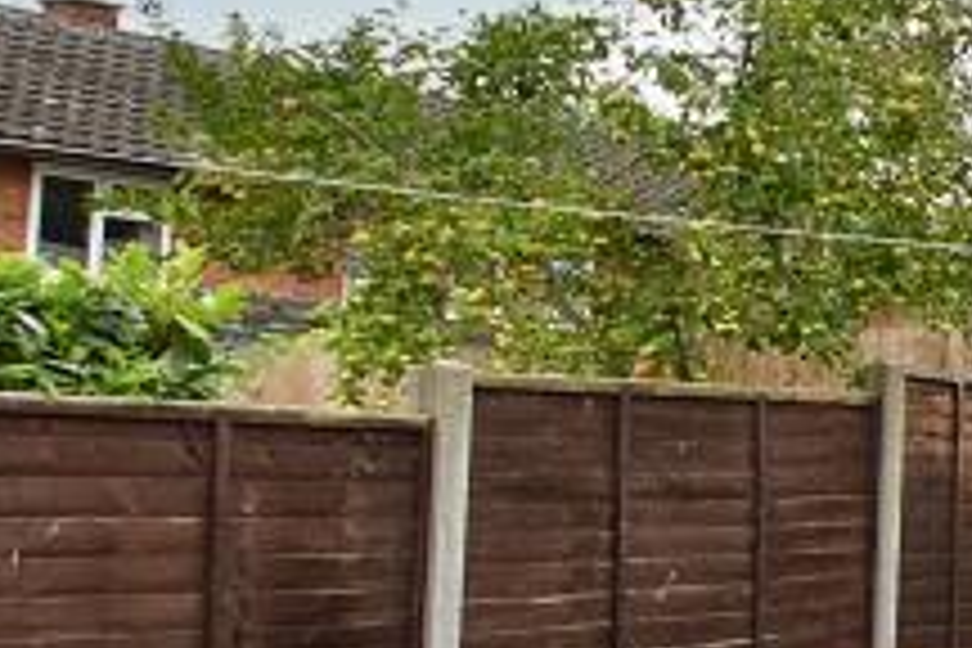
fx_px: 1917
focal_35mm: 71
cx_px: 2074
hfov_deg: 17.4
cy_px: 286
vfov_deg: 19.2
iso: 220
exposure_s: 1/250
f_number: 5.6
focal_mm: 10
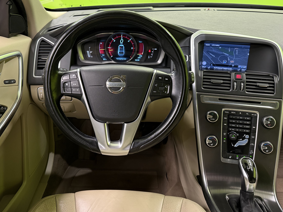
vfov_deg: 45.1
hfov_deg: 58.2
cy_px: 79
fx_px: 253
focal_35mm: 31
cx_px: 126
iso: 320
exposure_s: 1/50
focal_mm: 6.76
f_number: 1.78
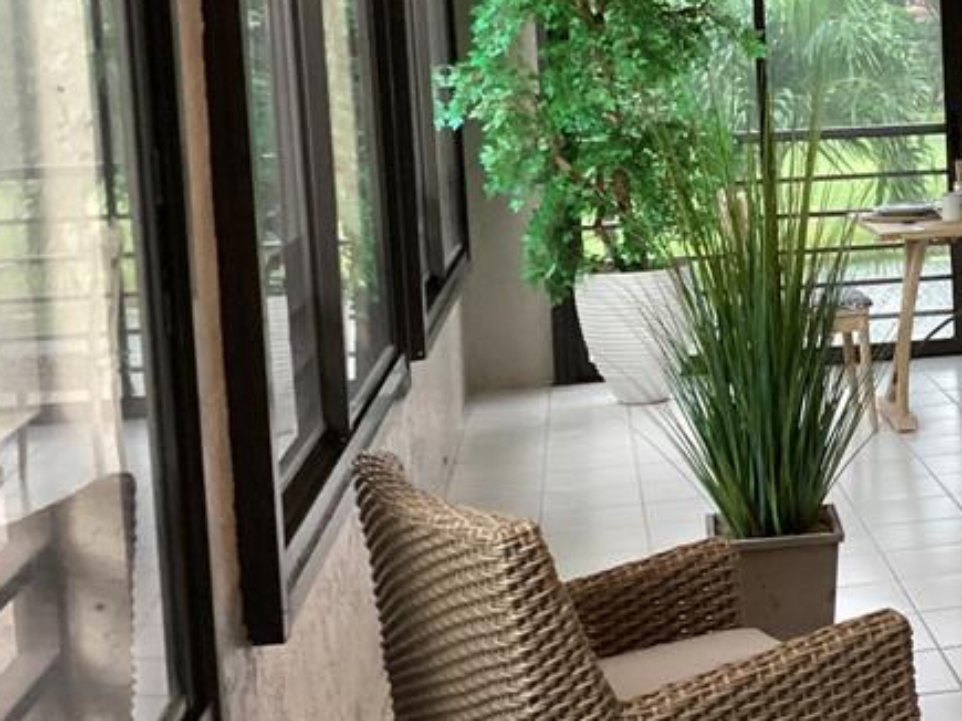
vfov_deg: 20.0
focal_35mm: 73
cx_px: 1031
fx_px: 2028
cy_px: 199
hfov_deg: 25.0
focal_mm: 3.3
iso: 250
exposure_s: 1/50
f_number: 2.4
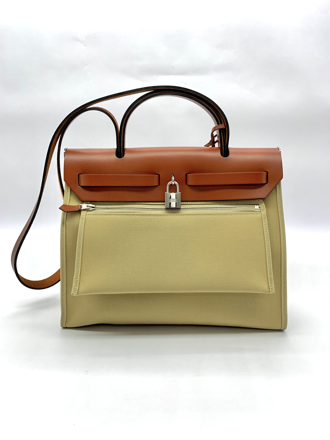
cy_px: 220
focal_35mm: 26
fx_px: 330
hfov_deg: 53.1
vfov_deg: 67.3
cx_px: 165
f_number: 1.8
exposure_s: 1/110
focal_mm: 4.25
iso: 25
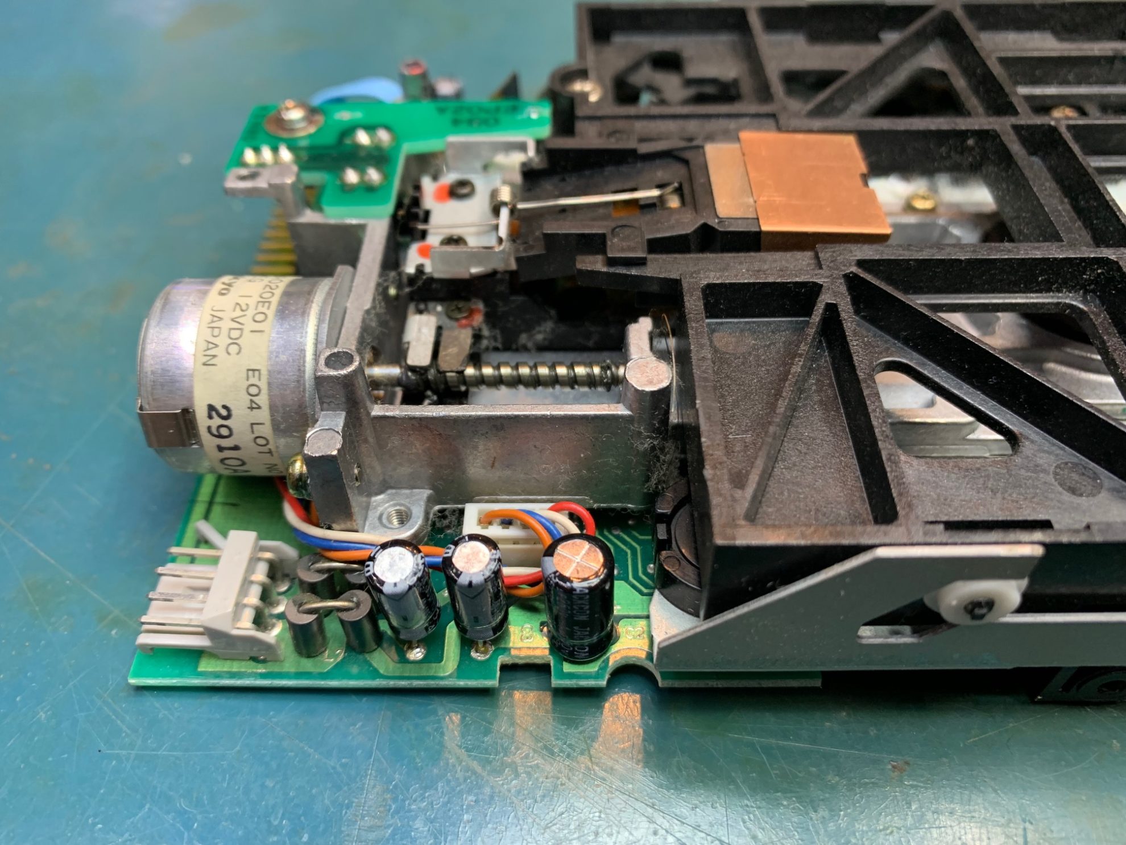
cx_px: 563
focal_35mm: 26
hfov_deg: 67.3
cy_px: 422
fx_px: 846
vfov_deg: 53.1
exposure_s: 1/50
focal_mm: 4.25
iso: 125
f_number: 1.8
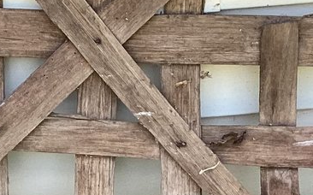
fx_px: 1159
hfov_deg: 15.3
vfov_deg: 9.1
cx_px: 74
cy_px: 372
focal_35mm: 136
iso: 25
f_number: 2.4
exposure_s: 1/111
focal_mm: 3.3
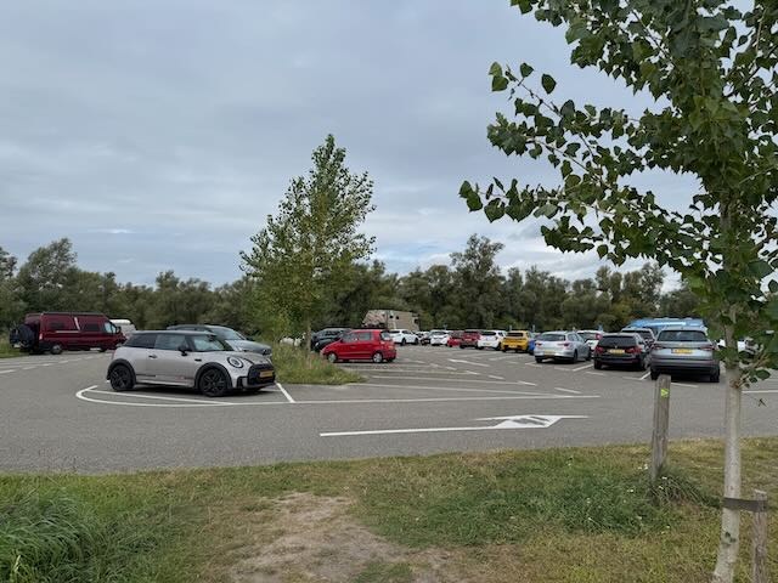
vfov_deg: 56.8
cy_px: 292
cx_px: 389
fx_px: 539
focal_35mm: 24
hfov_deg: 71.6
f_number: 1.78
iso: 80
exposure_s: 1/4950
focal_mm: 6.76
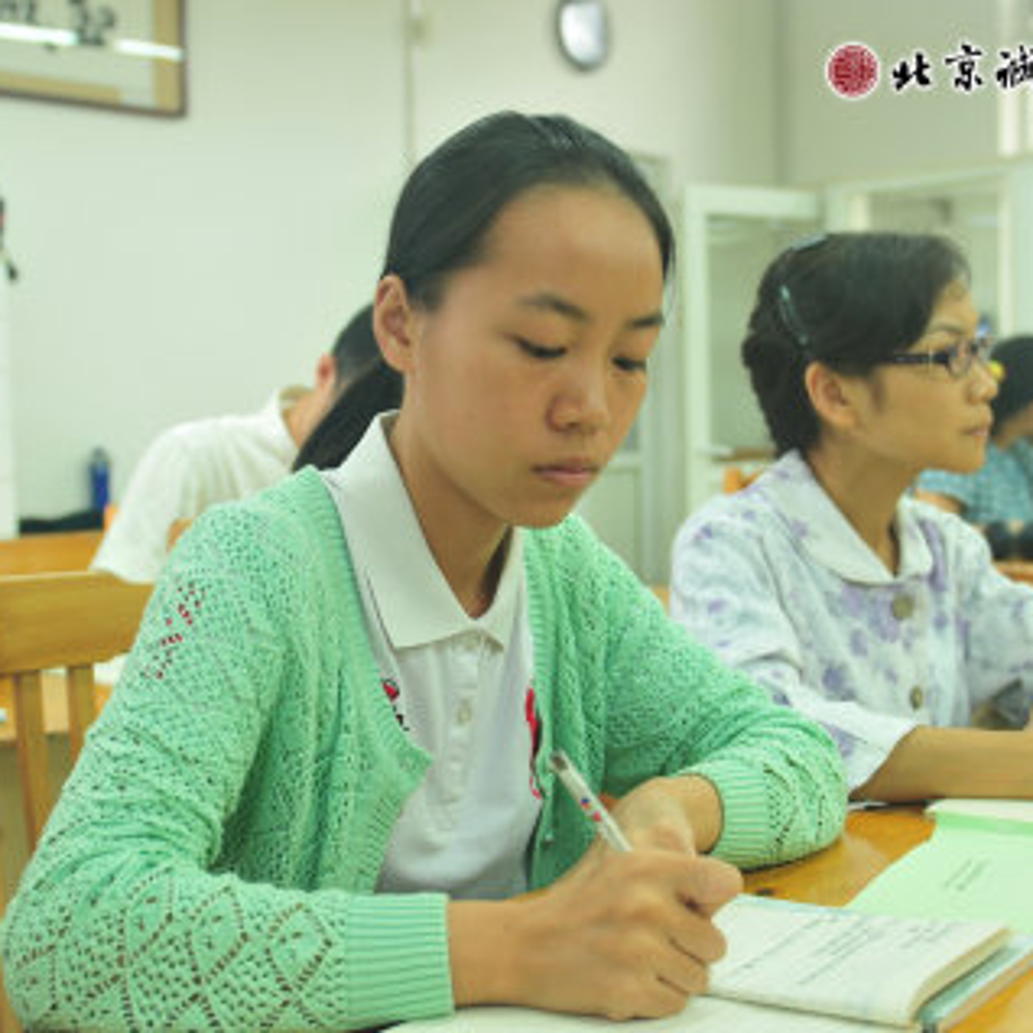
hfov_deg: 33.4
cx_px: 468
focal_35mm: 51
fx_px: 1722
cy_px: 521
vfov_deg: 33.4
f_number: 3.2
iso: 200
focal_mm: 26
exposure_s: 1/40
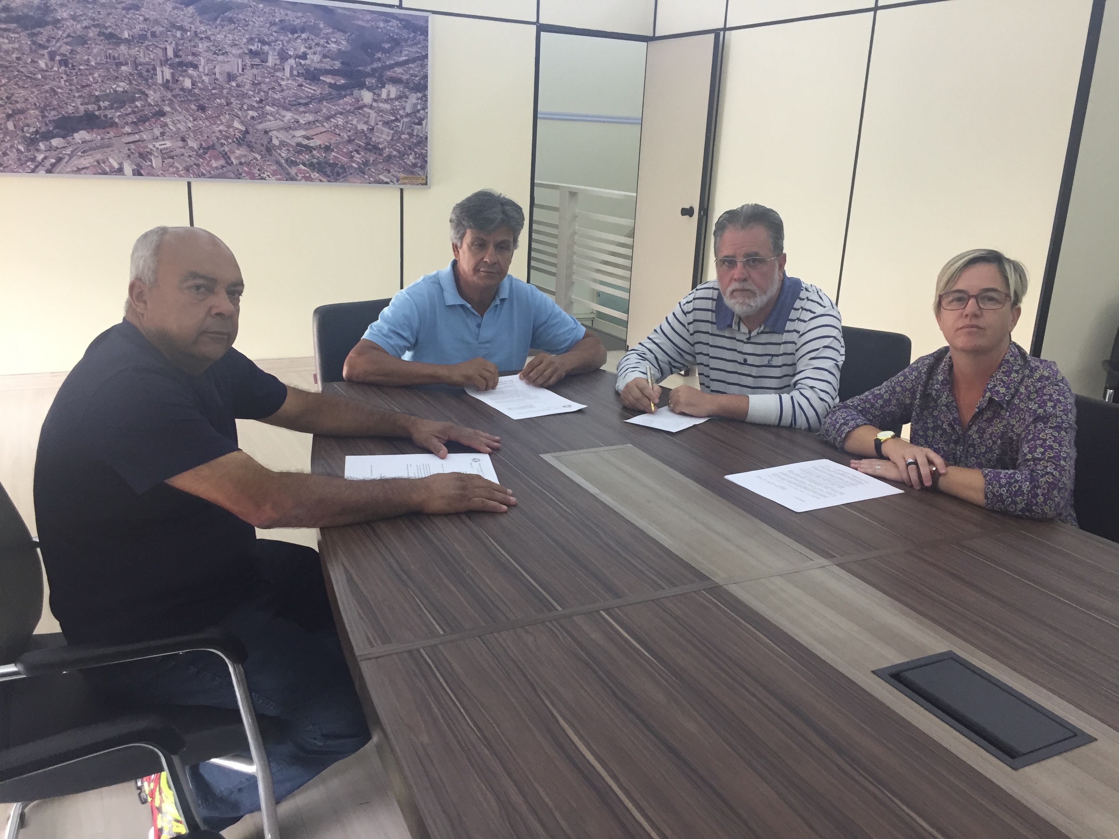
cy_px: 420
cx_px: 560
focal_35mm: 29
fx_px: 937
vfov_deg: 48.2
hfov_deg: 61.7
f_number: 2.2
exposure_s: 1/30
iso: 80
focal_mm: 4.15
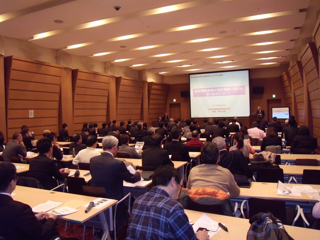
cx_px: 160
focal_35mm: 28
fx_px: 259
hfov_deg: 63.4
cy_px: 120
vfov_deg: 49.7
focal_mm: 6
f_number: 2.8
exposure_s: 1/30
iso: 400
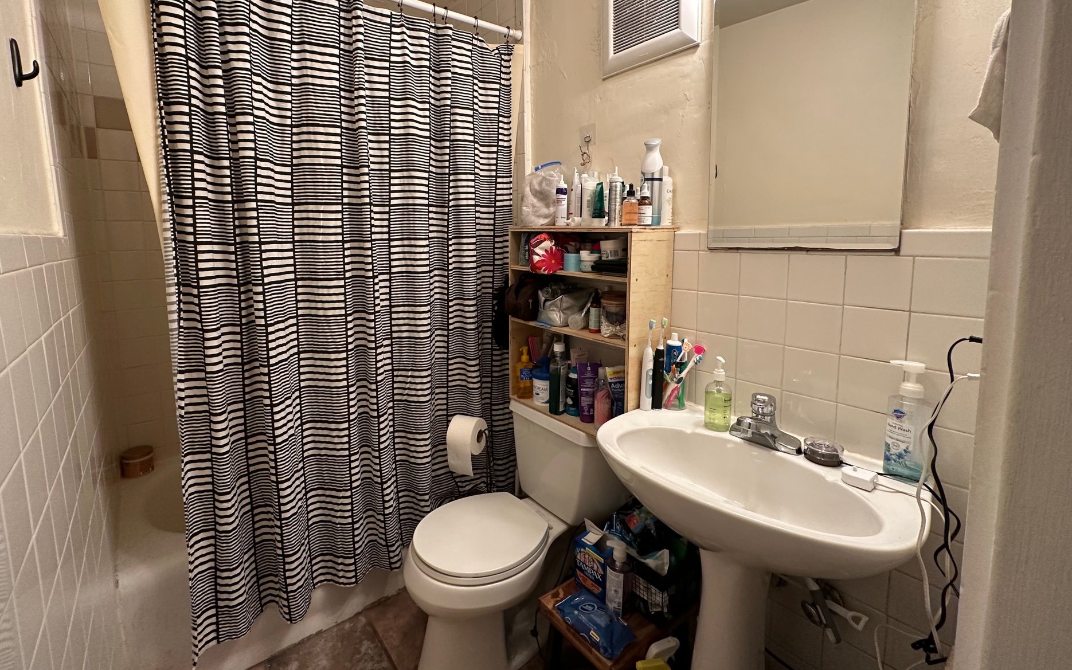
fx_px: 467
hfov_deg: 97.7
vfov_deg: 70.8
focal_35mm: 16
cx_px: 499
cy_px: 280
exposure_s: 1/60
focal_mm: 2.22
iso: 200
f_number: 2.2
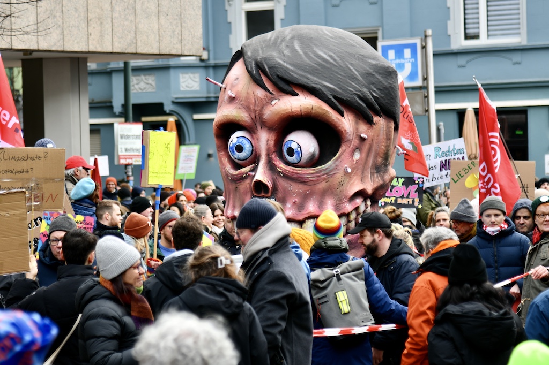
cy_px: 182
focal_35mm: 147
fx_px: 2241
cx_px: 274
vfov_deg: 9.3
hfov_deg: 14.0
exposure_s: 1/125
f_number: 4
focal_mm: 98
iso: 64
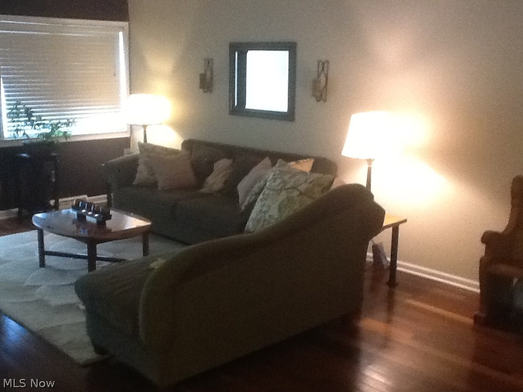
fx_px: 665
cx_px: 262
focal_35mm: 44
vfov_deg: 32.9
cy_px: 196
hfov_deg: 42.9
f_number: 2.4
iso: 320
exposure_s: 1/15
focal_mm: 2.03
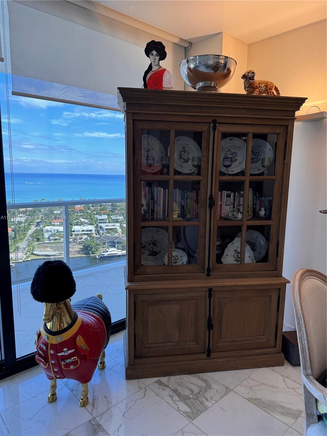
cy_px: 218
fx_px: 302
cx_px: 164
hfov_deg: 56.8
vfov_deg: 71.6
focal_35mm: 24
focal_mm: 6.86
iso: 80
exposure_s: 1/390
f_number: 1.78
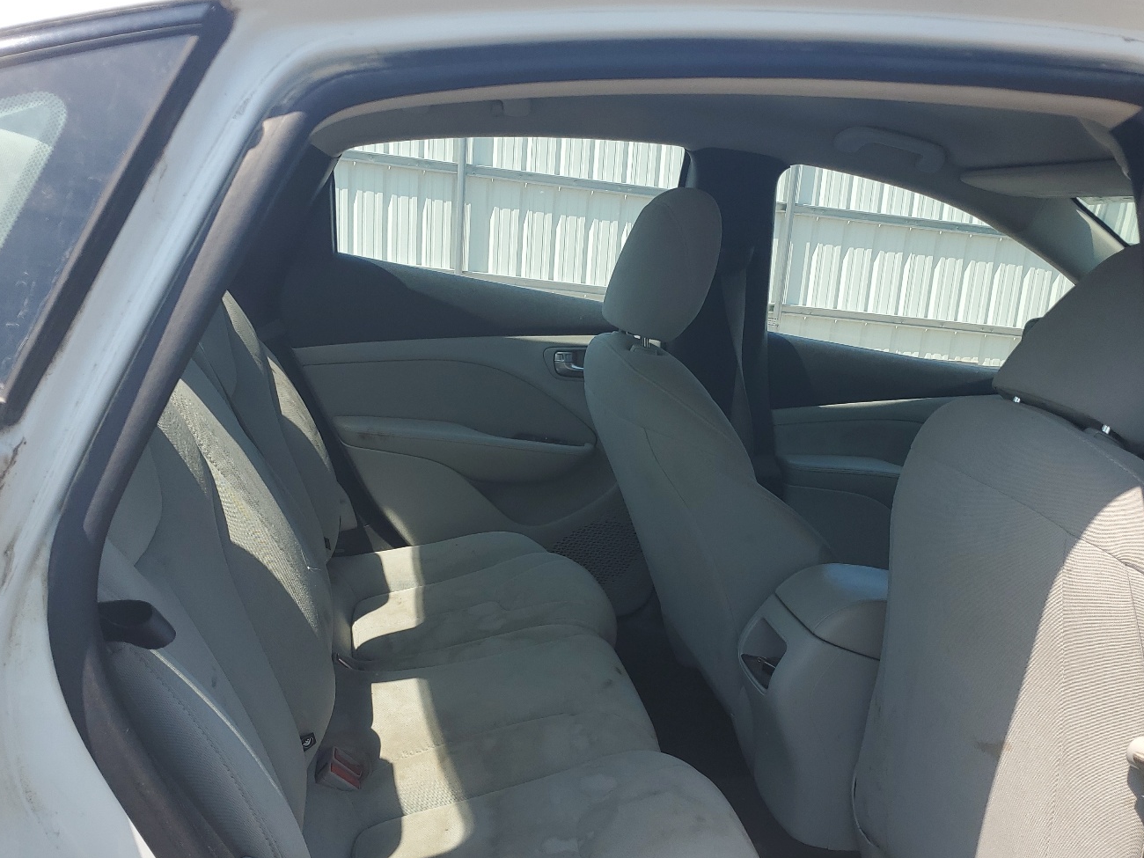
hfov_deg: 56.8
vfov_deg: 43.9
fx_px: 1058
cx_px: 570
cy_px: 523
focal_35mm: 32
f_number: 1.5
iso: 50
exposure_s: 1/1667
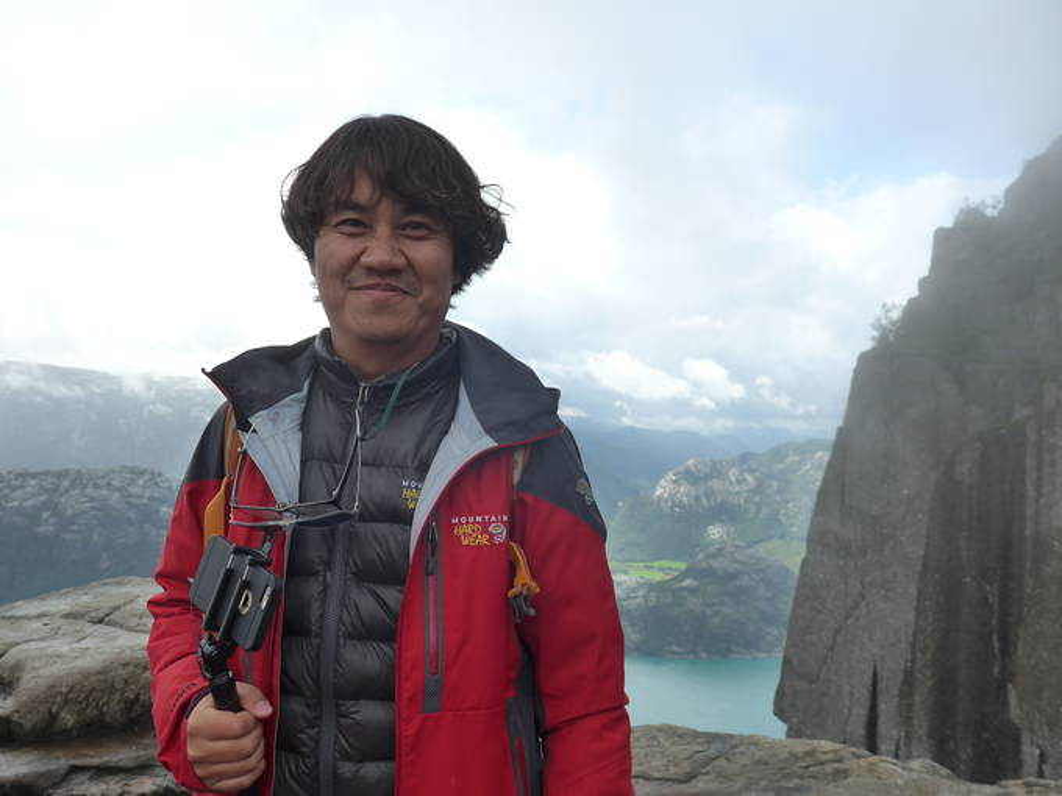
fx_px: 920
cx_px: 531
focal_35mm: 30
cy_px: 398
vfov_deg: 46.8
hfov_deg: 60.0
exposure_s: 1/1000
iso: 125
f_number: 2.8
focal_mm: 6.5
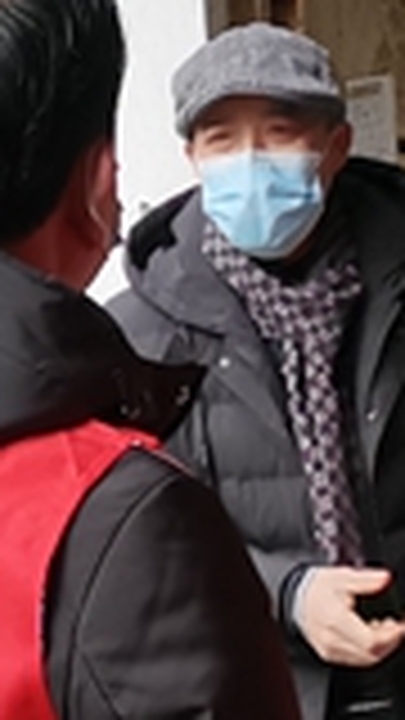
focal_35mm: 118
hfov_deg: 10.2
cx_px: 346
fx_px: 2253
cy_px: 567
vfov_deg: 18.0
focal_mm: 5.58
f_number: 1.8
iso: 320
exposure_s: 1/50
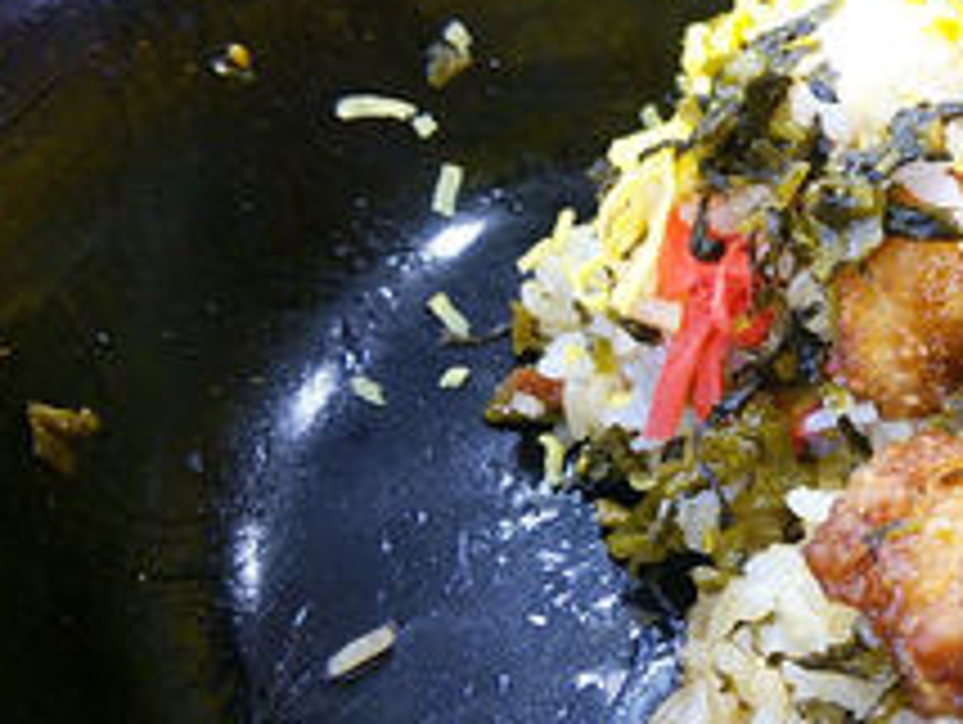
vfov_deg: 26.2
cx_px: 846
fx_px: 1560
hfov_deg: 32.8
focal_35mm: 56
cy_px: 355
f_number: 1.94
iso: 100
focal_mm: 4.06
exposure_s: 1/44
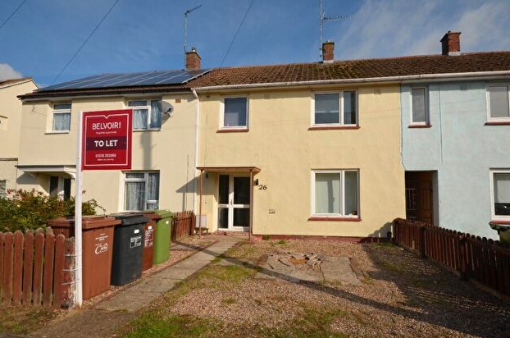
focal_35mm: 19
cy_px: 180
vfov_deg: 65.5
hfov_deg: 88.2
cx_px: 271
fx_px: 262
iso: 100
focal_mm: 11
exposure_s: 1/200
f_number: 14
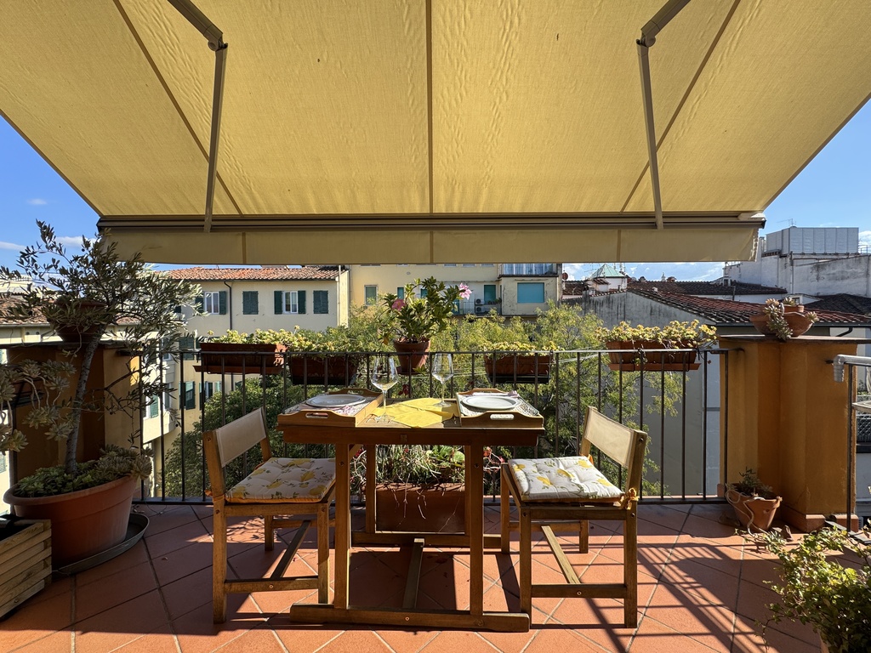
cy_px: 326
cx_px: 436
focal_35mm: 14
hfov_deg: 102.1
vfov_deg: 85.7
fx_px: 352
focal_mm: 2.22
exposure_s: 1/771
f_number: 2.2
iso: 40
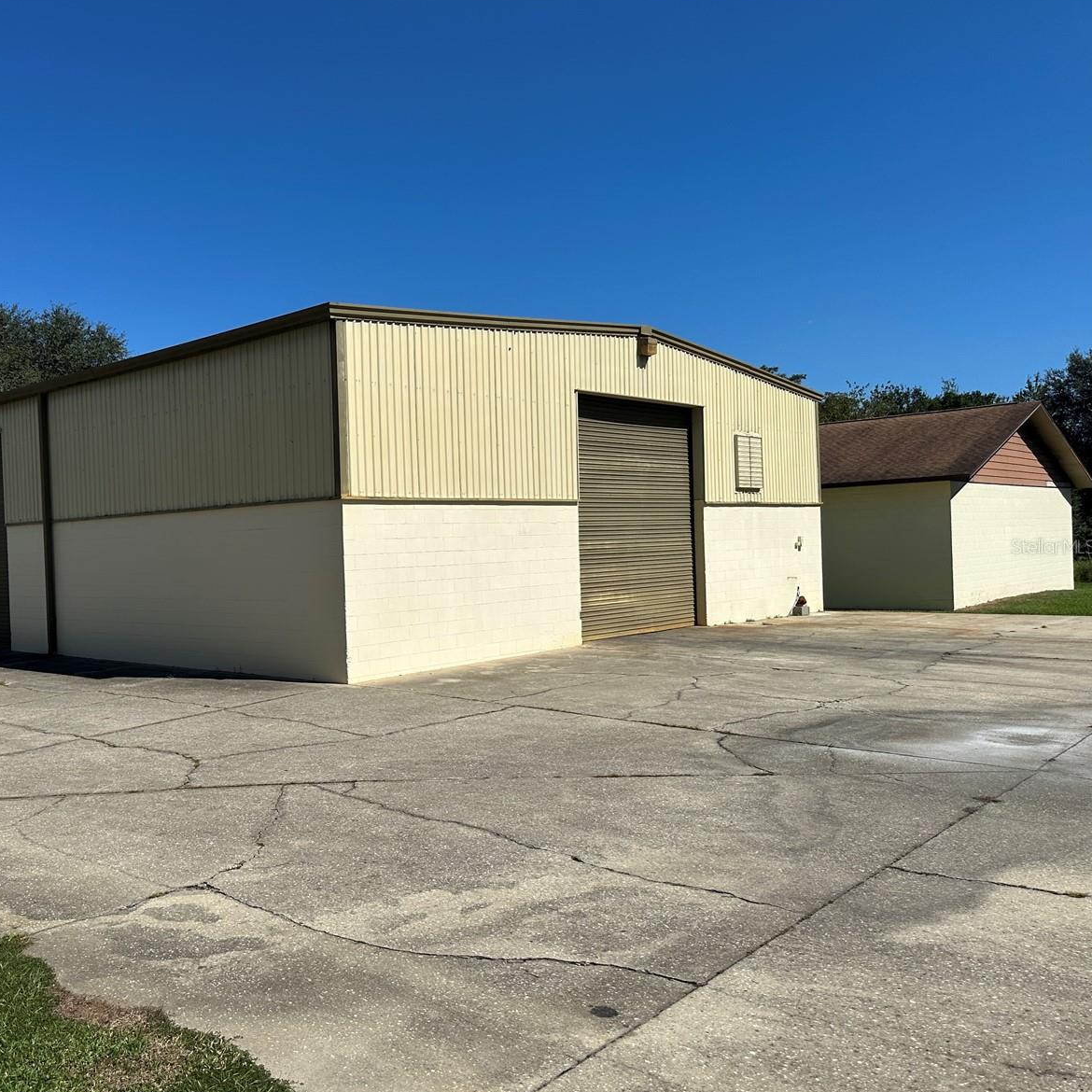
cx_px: 353
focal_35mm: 29
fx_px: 1035
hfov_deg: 54.4
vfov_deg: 55.6
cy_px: 546
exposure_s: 1/8929
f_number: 1.78
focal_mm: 6.86
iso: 80
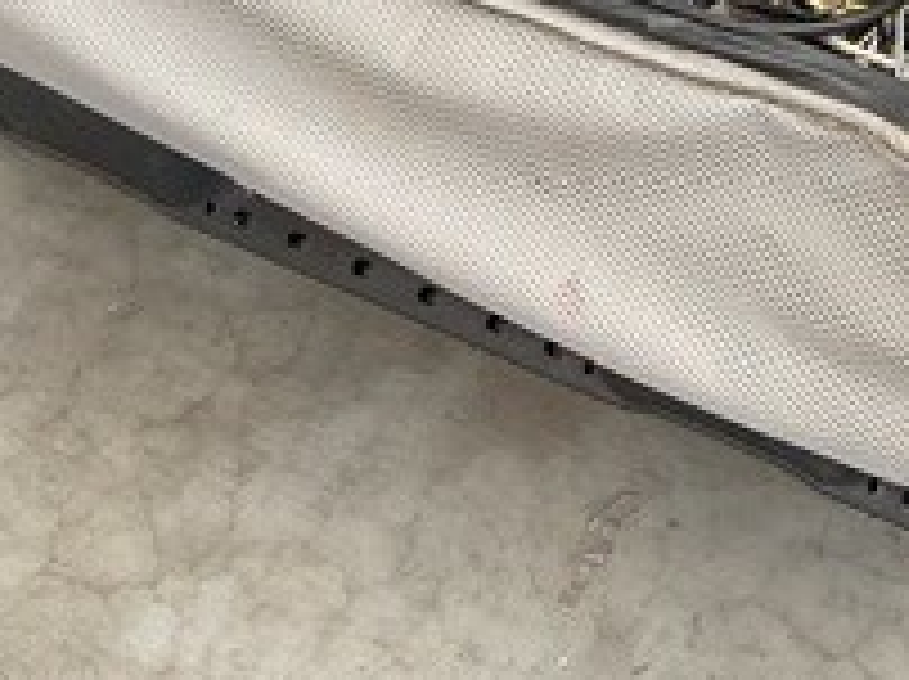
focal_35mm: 92
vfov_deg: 14.8
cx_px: 972
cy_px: -369
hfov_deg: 20.4
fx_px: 2413
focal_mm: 3
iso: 80
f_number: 1.8
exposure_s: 1/50
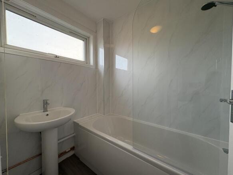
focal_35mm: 14
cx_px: 116
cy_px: 88
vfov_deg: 85.7
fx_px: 94
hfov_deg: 102.1
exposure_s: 1/109
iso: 100
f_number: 2.2
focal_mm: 2.22
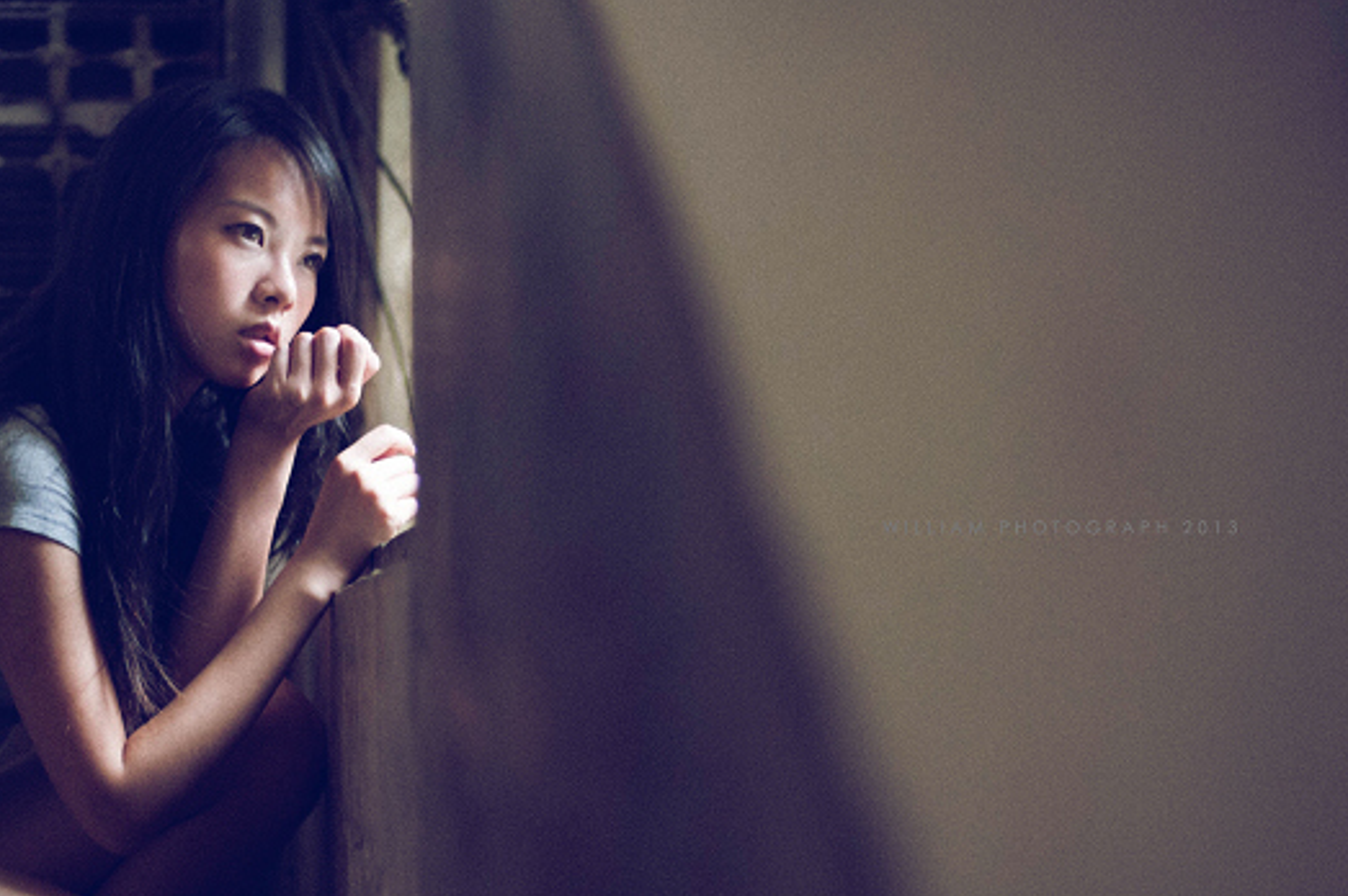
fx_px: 3218
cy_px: 528
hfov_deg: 23.5
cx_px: 407
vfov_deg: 15.9
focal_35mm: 86
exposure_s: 1/80
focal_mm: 50
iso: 1250
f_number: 1.6
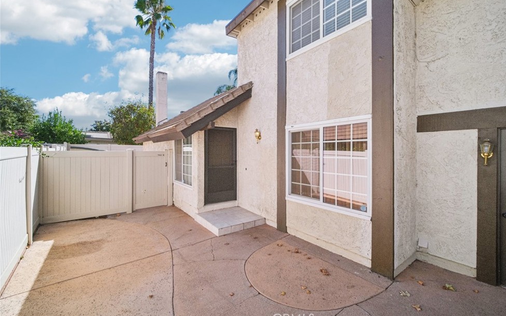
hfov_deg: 101.4
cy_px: 149
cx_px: 265
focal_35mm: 15
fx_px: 207
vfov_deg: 74.7
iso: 320
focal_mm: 9
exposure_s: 1/180
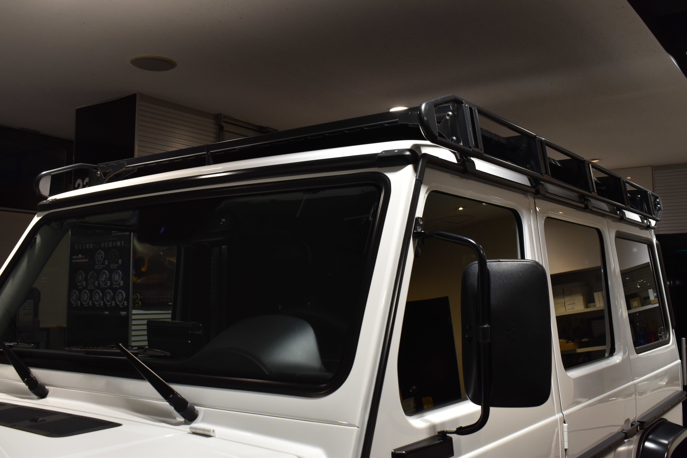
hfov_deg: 53.1
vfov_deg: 36.9
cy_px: 229
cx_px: 344
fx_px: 687
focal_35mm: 36
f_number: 8
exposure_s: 1/40
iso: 560
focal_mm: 24
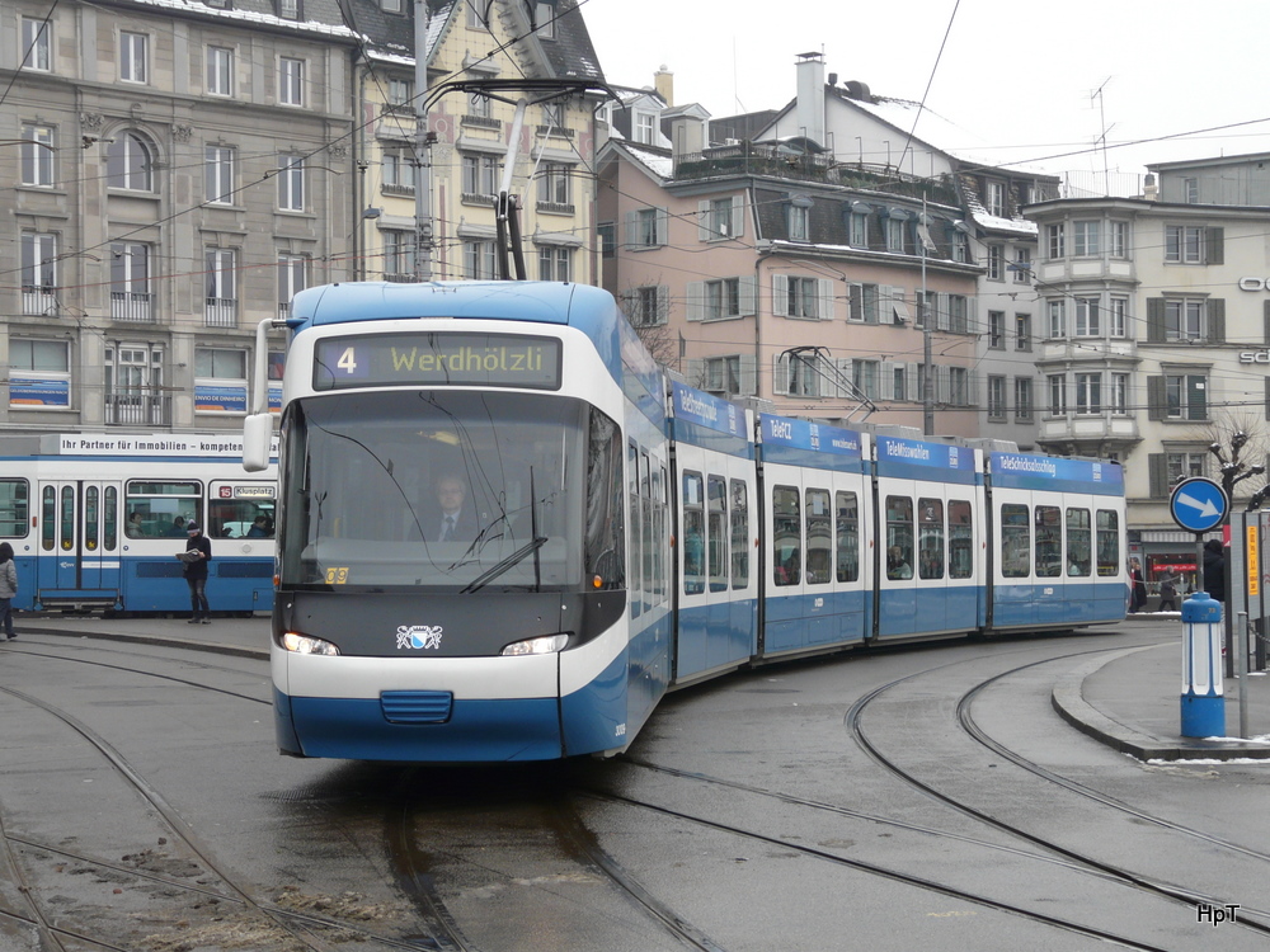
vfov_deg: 22.9
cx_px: 635
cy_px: 476
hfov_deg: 30.3
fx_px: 2348
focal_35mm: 64
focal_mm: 10.5
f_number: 4
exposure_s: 1/200
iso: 100
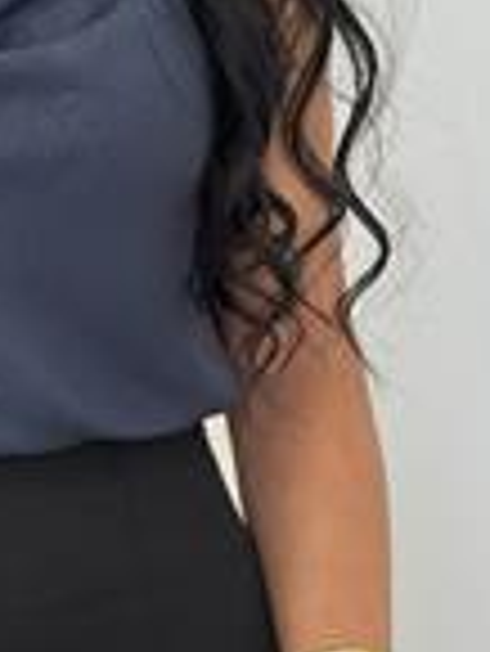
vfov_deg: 11.2
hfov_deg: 8.4
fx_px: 3317
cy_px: 169
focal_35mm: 176
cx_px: -63
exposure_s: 1/141
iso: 64
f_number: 1.78
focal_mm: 6.86
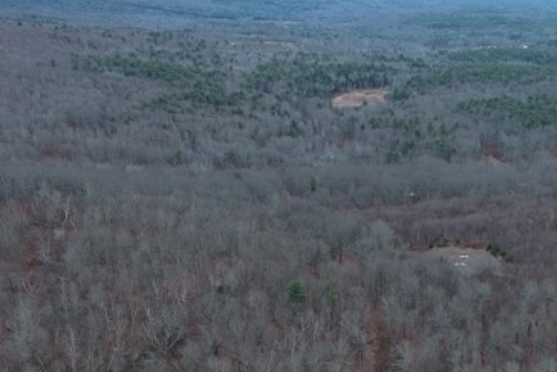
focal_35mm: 51
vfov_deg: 26.4
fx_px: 789
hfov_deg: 37.1
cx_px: 467
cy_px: 241
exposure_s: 1/20.2
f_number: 2.8
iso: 200
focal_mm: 10.57
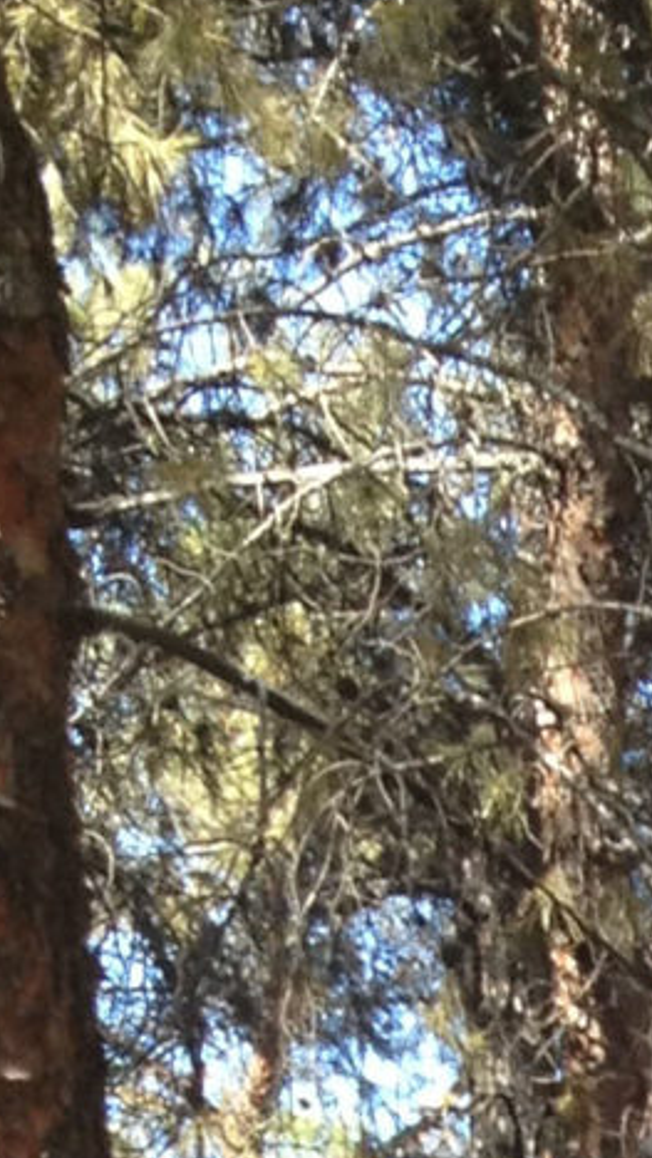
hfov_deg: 5.5
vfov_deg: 9.5
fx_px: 6418
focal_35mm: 209
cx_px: 1968
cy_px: 2485
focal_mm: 4.28
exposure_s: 1/168
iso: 50
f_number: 2.4
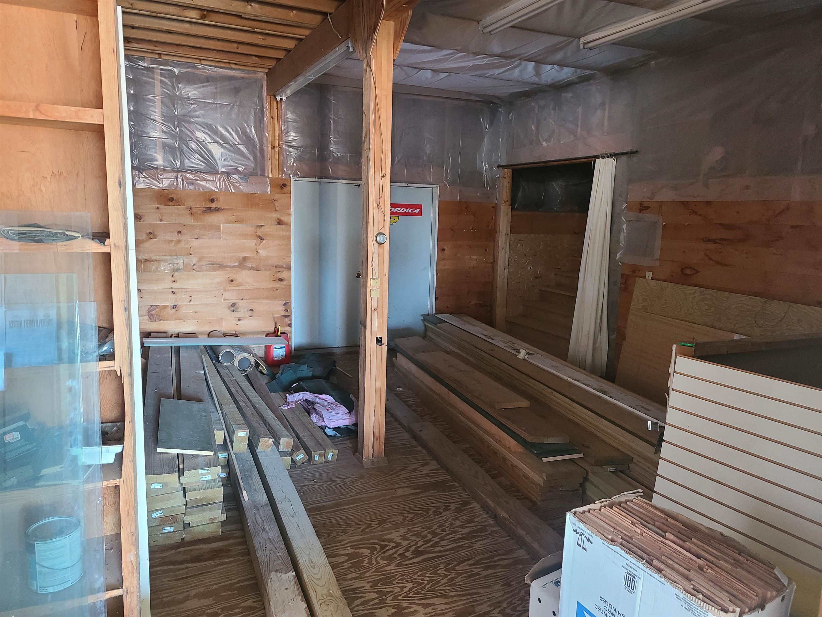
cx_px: 411
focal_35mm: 26
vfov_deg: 53.1
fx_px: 617
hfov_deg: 67.3
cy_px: 308
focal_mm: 5.4
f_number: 1.8
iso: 640
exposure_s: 1/33
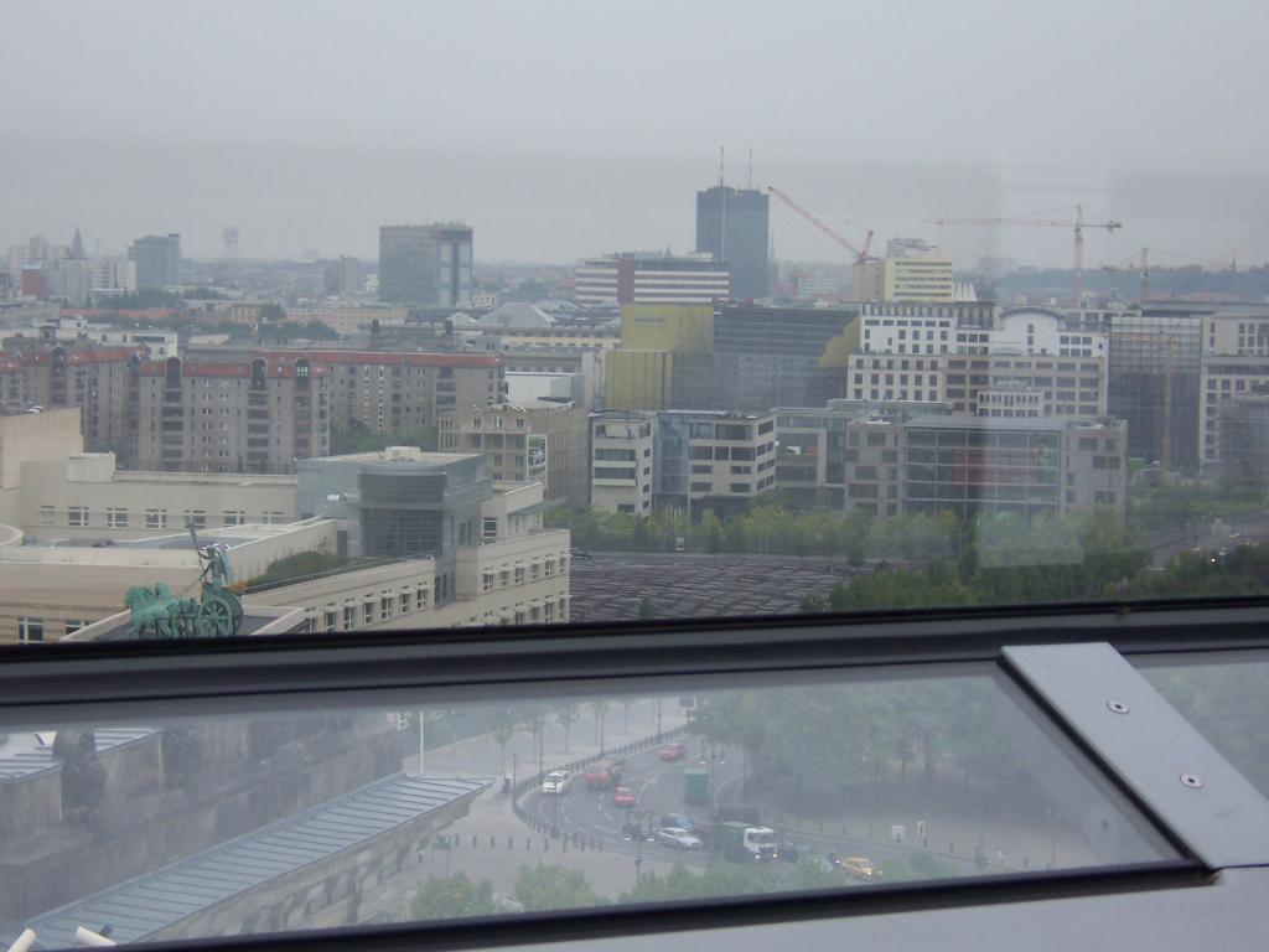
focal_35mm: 100
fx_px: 3666
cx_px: 634
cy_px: 476
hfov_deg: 19.6
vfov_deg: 14.8
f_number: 4.9
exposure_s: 1/125
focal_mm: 16.6
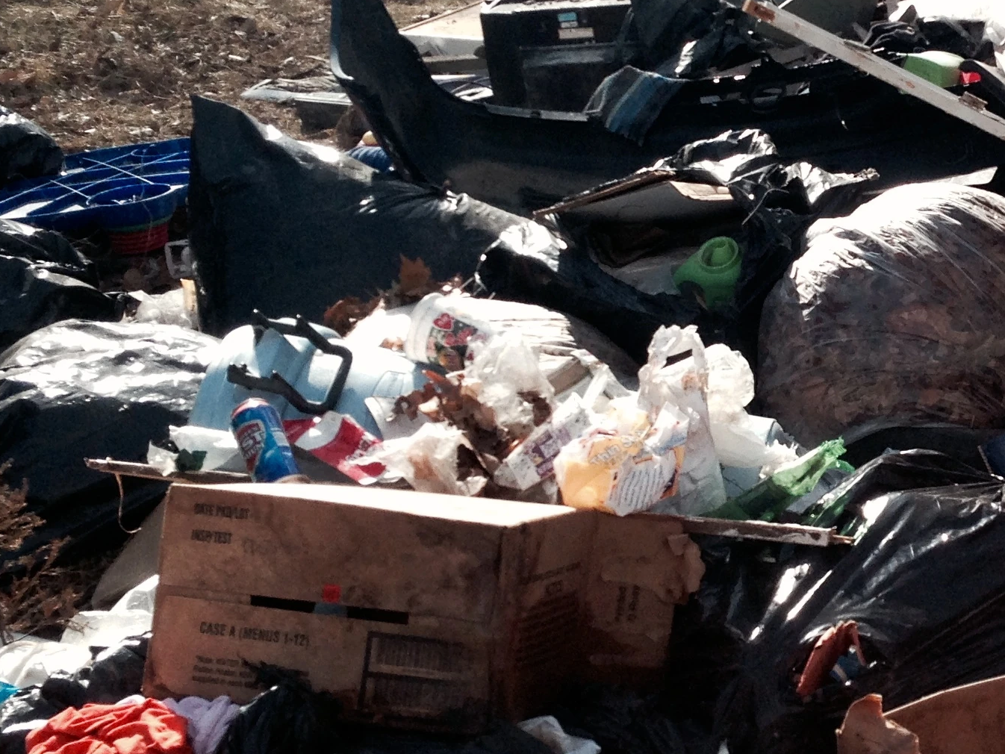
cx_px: 892
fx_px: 2323
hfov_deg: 23.8
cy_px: 289
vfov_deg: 18.4
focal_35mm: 80
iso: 64
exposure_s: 1/1261
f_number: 2.4
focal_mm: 4.12
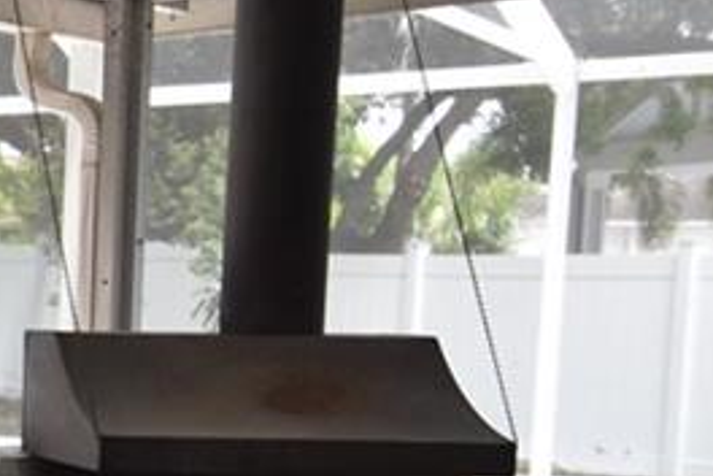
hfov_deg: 19.4
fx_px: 1802
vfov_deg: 14.8
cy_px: 468
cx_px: -367
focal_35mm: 91
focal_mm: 10
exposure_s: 1/750
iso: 800
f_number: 3.5
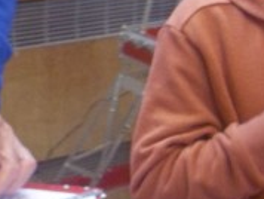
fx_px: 794
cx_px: 106
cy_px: 125
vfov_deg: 14.2
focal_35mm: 104
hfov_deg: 18.9
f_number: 3.3
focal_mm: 4.1
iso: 180
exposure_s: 1/8
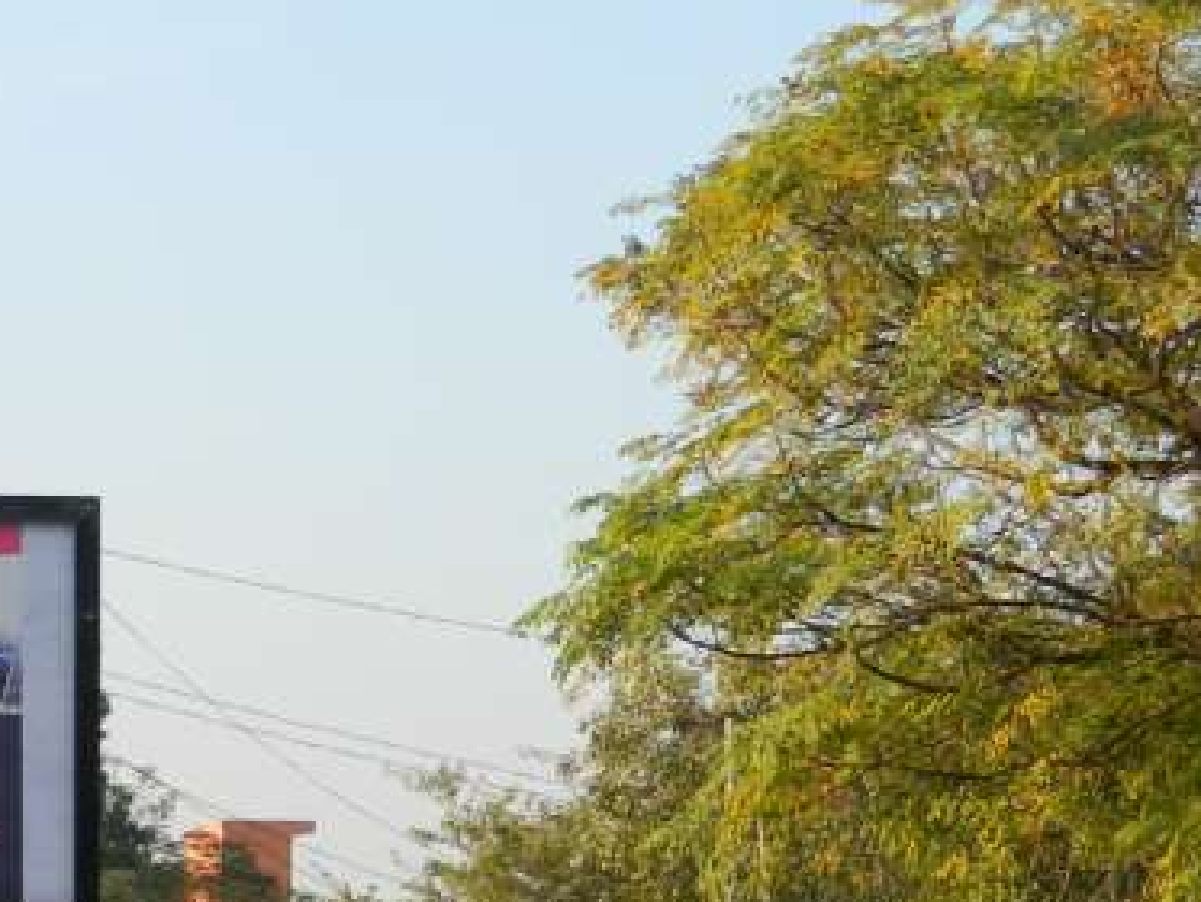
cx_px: -512
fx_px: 4581
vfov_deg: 10.9
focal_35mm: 132
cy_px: 1292
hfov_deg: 14.1
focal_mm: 7.3
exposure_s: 1/320
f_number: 3.5
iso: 80
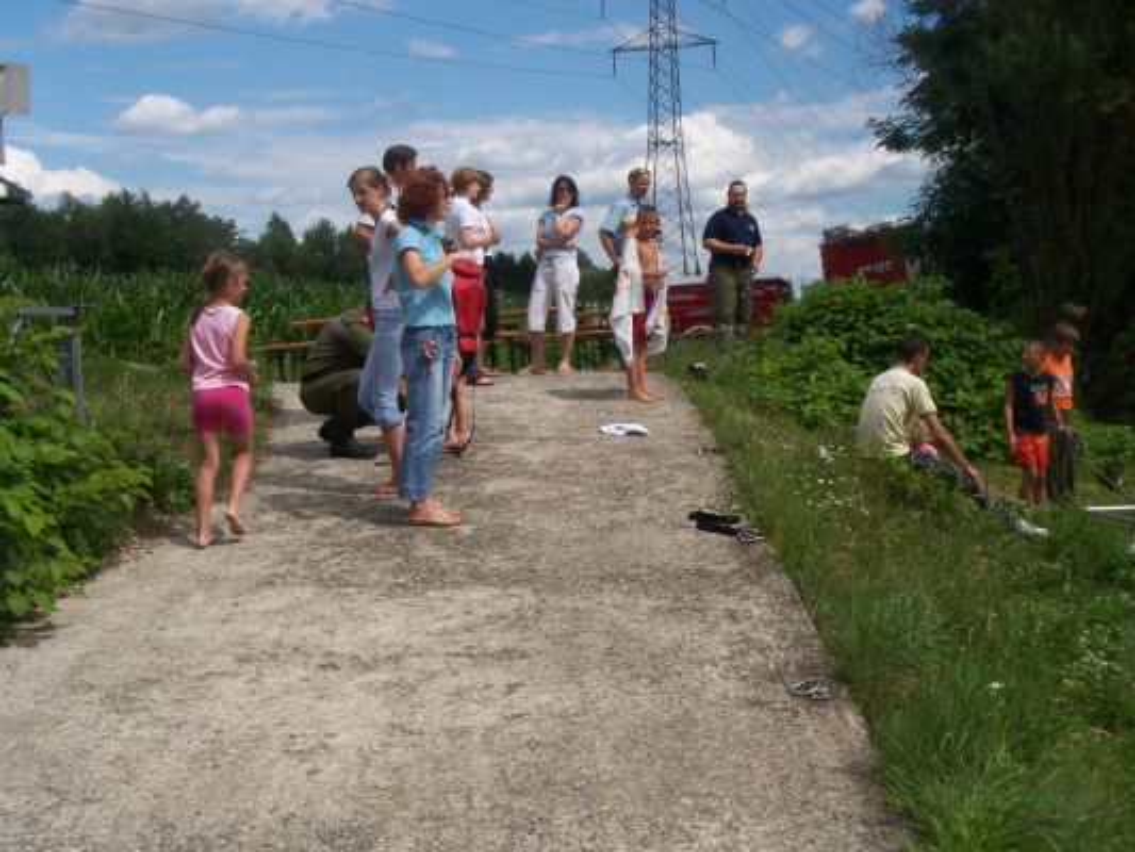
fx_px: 1607
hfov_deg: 38.9
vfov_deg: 29.7
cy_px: 426
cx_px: 568
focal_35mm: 49
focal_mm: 8
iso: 64
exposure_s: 1/250
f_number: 7.1
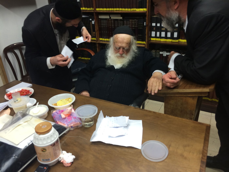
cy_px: 86
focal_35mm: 30
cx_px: 114
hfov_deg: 60.0
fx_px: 198
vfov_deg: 46.8
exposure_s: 1/40
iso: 40
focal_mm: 4.12
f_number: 2.2
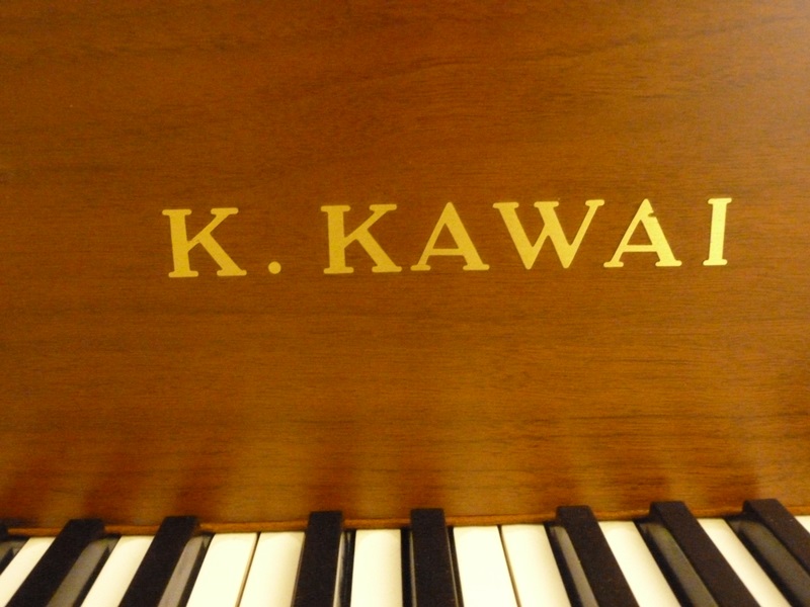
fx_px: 749
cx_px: 405
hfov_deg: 56.8
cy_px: 304
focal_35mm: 32
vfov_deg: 44.2
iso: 1600
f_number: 3.5
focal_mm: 5.7
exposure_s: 1/15
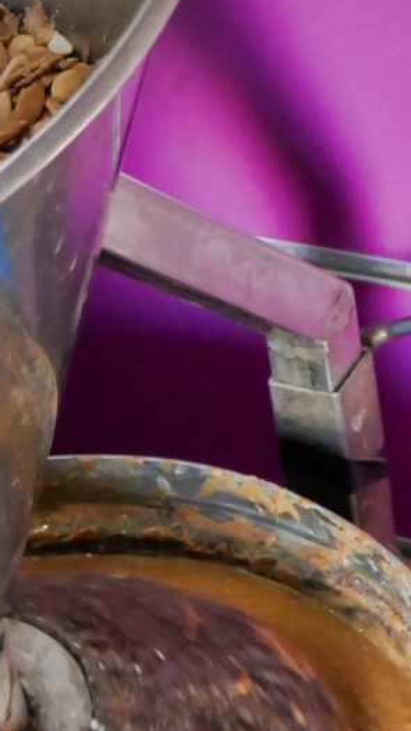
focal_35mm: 147
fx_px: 2846
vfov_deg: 14.3
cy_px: 771
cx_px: -205
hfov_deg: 8.1
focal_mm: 16.9
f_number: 4
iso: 2000
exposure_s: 1/125
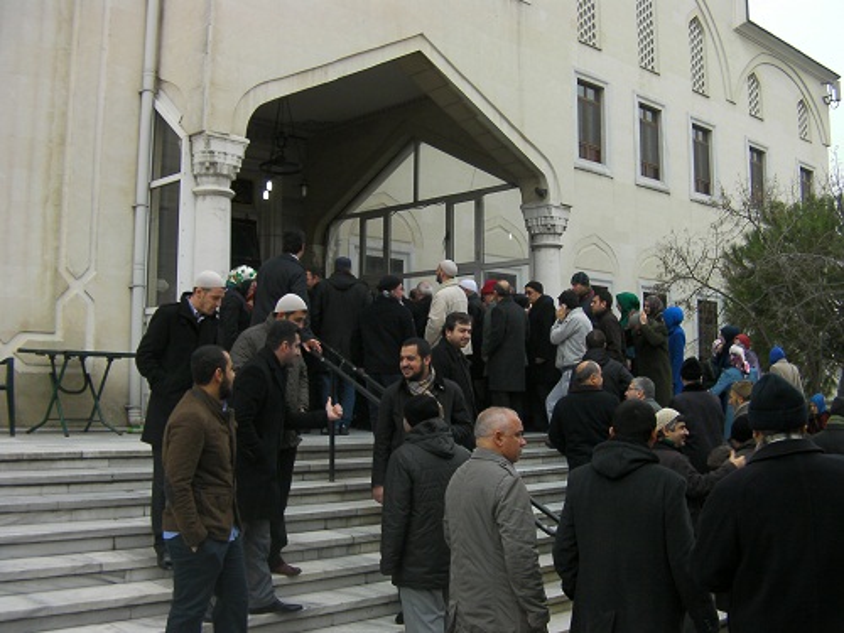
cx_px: 422
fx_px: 927
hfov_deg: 49.0
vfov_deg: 37.7
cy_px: 316
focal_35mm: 38
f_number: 3.5
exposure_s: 1/72.2
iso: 50
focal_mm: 6.8
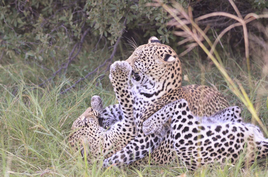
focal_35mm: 330
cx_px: 134
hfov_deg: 6.3
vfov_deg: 4.1
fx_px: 2452
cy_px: 88
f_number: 6.3
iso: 2500
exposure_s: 1/640
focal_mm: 220
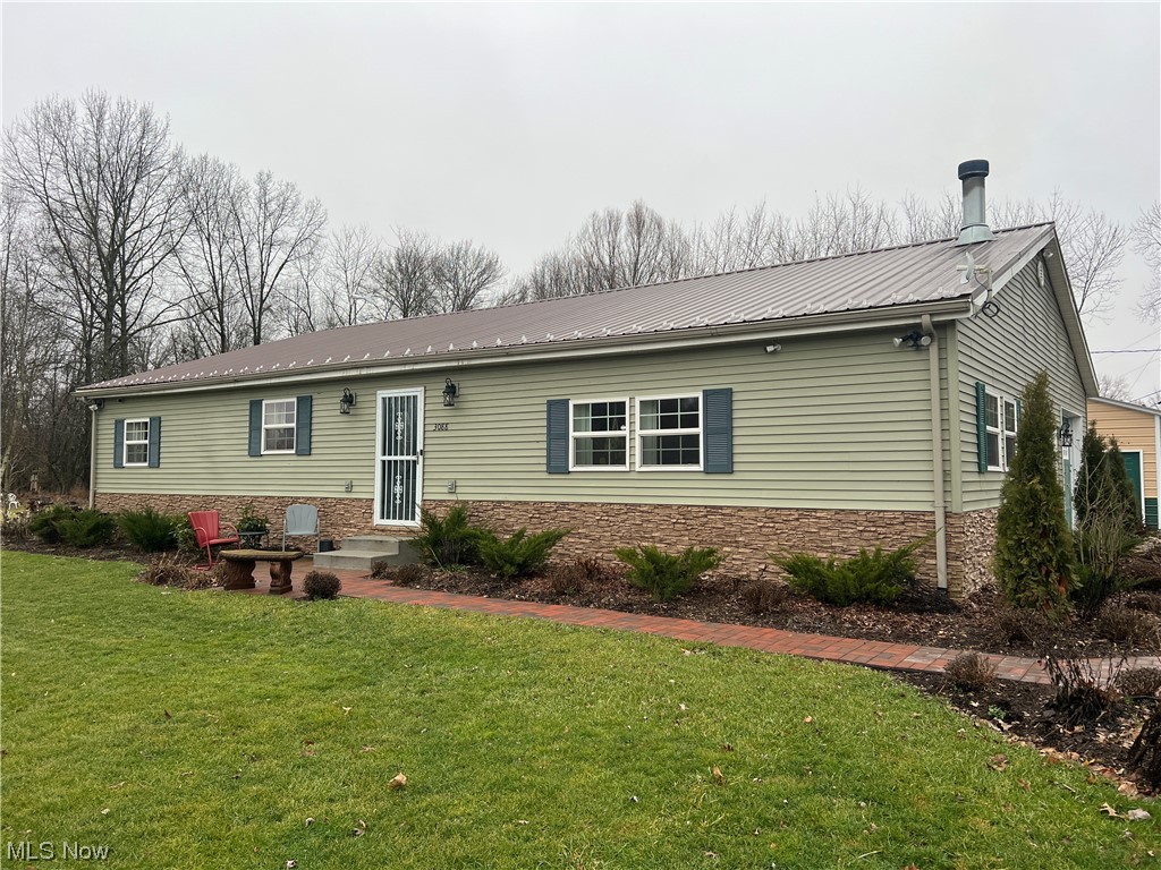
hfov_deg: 67.3
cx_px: 580
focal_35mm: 26
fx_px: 872
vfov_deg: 53.1
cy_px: 435
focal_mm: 5.7
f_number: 1.5
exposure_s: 1/621
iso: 50
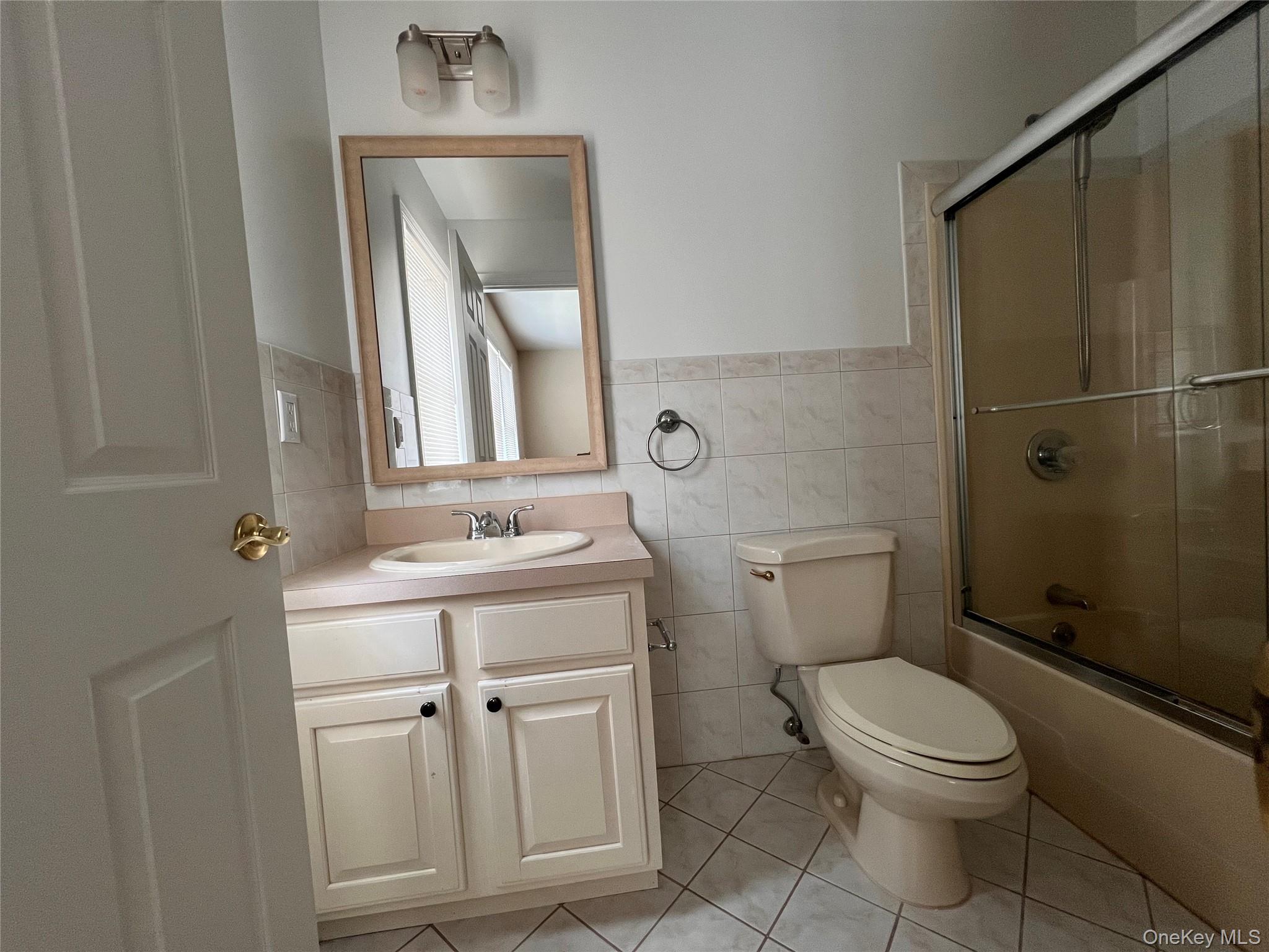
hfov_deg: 106.2
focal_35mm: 13
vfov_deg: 89.9
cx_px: 634
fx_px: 477
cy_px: 476
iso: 200
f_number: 1.8
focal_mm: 1.57
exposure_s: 1/60
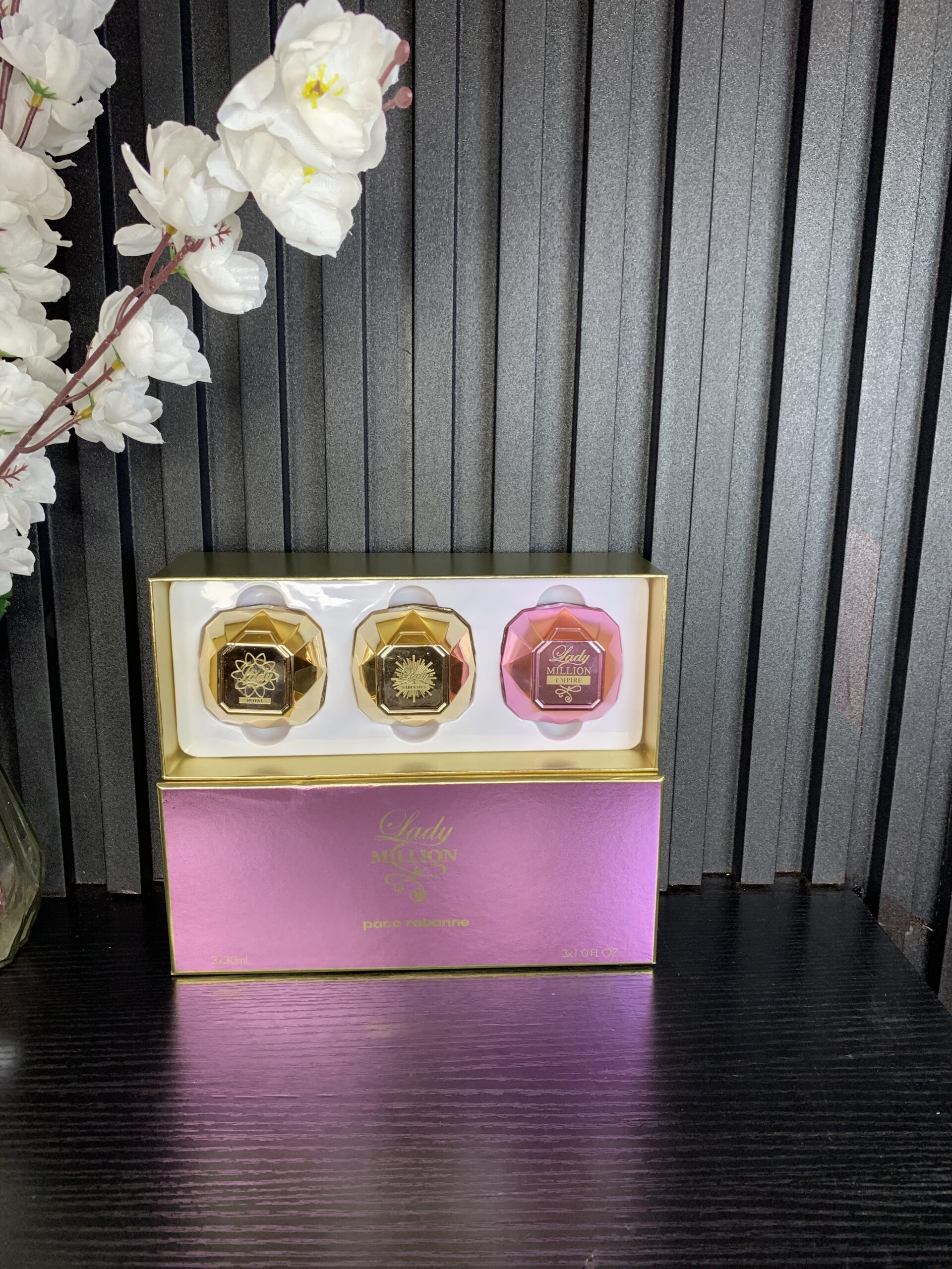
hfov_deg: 53.1
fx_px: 953
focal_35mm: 26
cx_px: 476
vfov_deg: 67.3
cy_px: 634
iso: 100
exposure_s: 1/100
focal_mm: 4.25
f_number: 1.8
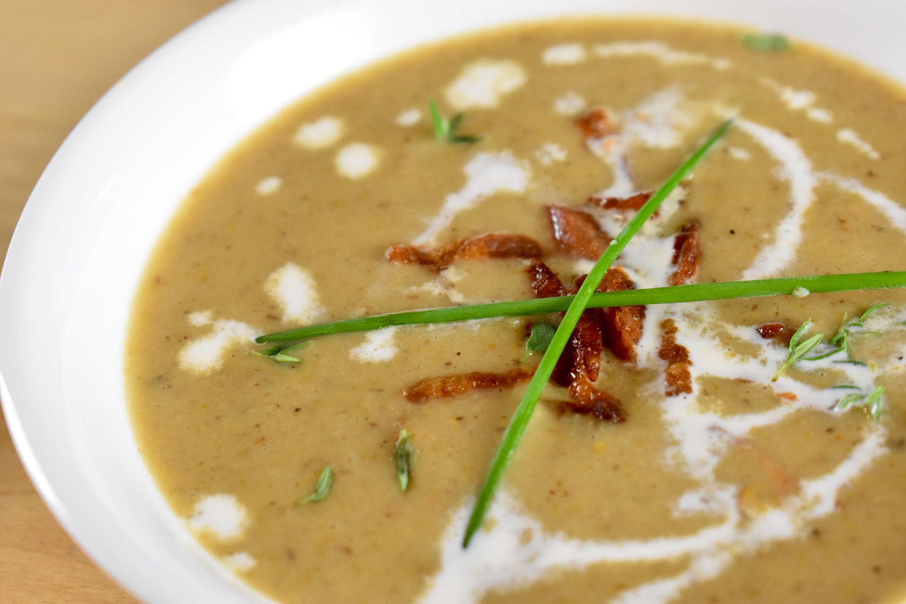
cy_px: 302
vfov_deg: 16.6
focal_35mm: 82
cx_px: 453
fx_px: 2076
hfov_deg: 24.6
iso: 2500
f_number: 5.6
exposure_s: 1/125
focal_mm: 55
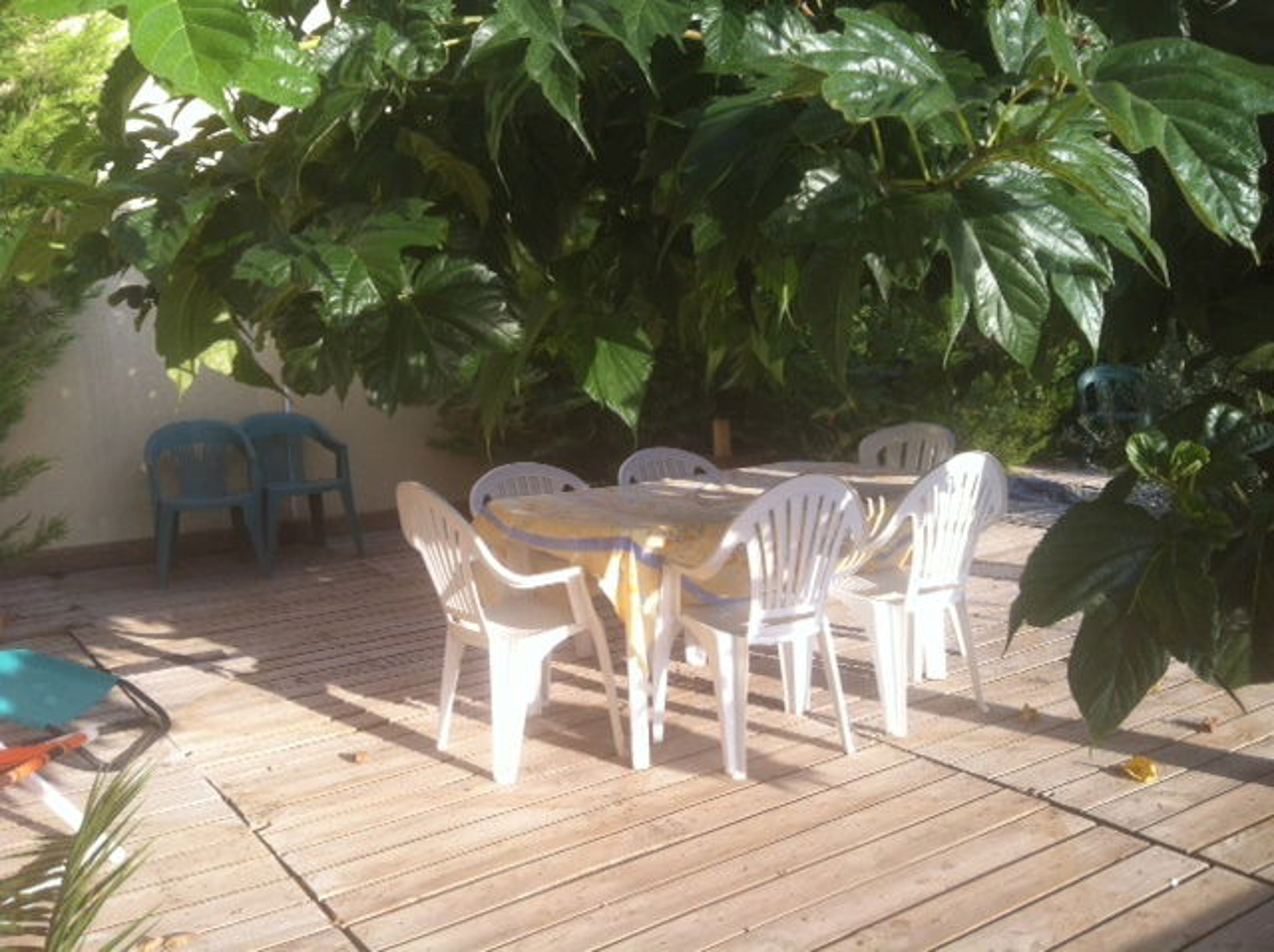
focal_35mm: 35
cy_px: 476
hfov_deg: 52.7
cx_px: 637
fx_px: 1286
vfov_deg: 40.6
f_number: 2.8
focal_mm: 3.85
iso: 80
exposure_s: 1/368
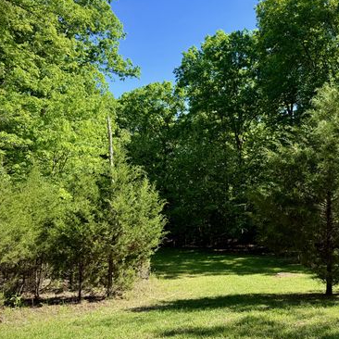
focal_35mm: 29
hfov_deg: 54.8
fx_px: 321
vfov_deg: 55.6
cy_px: 169
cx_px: 218
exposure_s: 1/1139
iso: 100
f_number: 1.78
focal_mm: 6.76
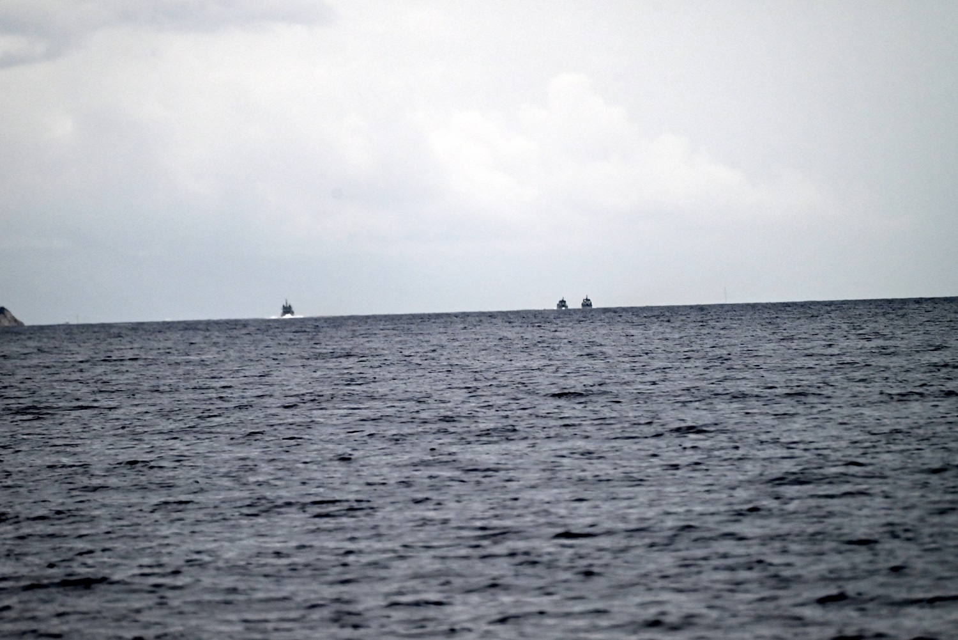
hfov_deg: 6.9
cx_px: 479
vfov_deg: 4.6
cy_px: 320
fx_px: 7985
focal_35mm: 300
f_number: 5.6
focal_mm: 300
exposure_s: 1/500
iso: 1400
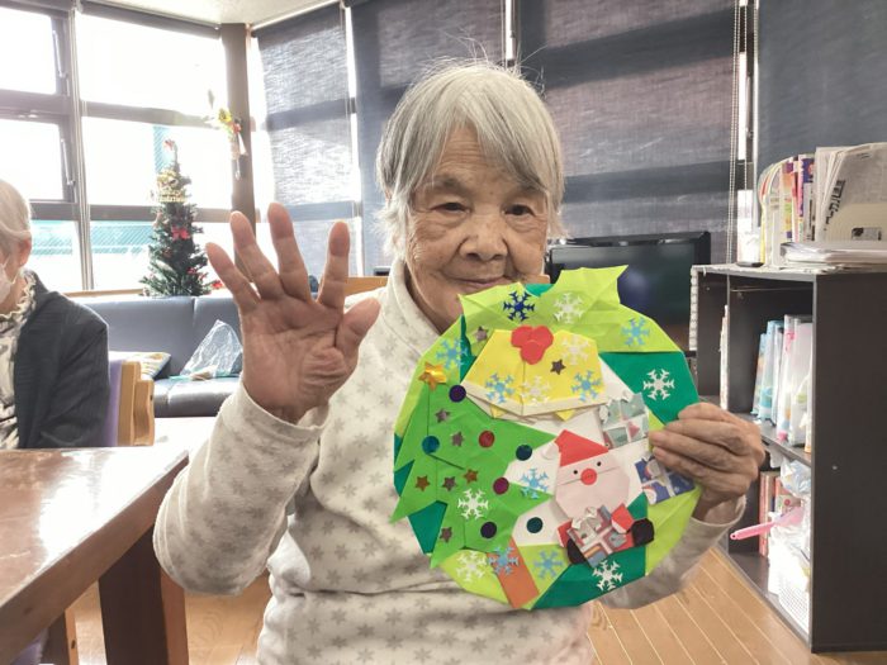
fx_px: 794
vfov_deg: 45.4
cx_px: 444
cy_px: 332
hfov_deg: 58.4
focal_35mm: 31
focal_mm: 3.3
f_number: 2.4
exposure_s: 1/50
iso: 160
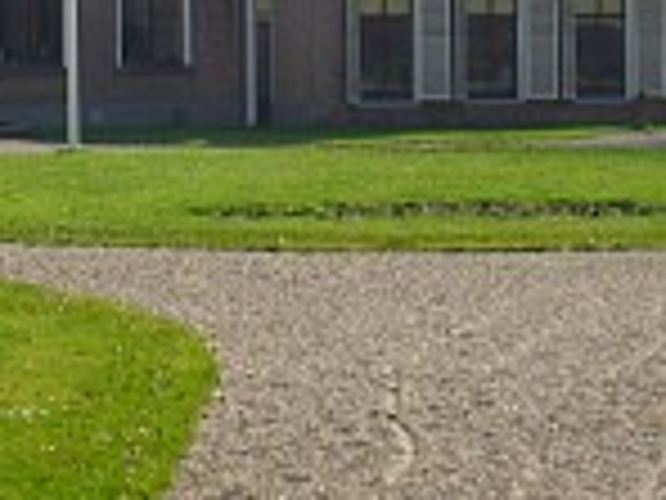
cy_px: -180
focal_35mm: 167
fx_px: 3213
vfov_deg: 8.7
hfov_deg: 11.7
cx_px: 45
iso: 64
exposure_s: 1/160
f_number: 6.9
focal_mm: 9
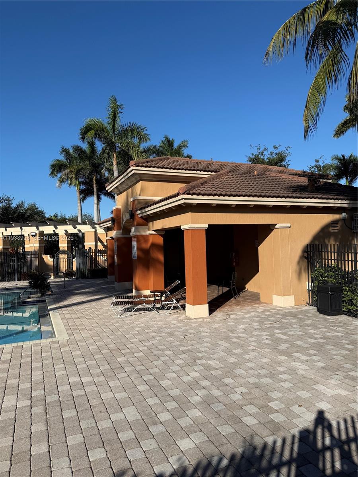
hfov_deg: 56.8
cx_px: 179
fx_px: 331
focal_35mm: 24
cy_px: 238
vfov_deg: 71.6
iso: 80
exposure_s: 1/5714
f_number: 1.78
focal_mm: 6.76
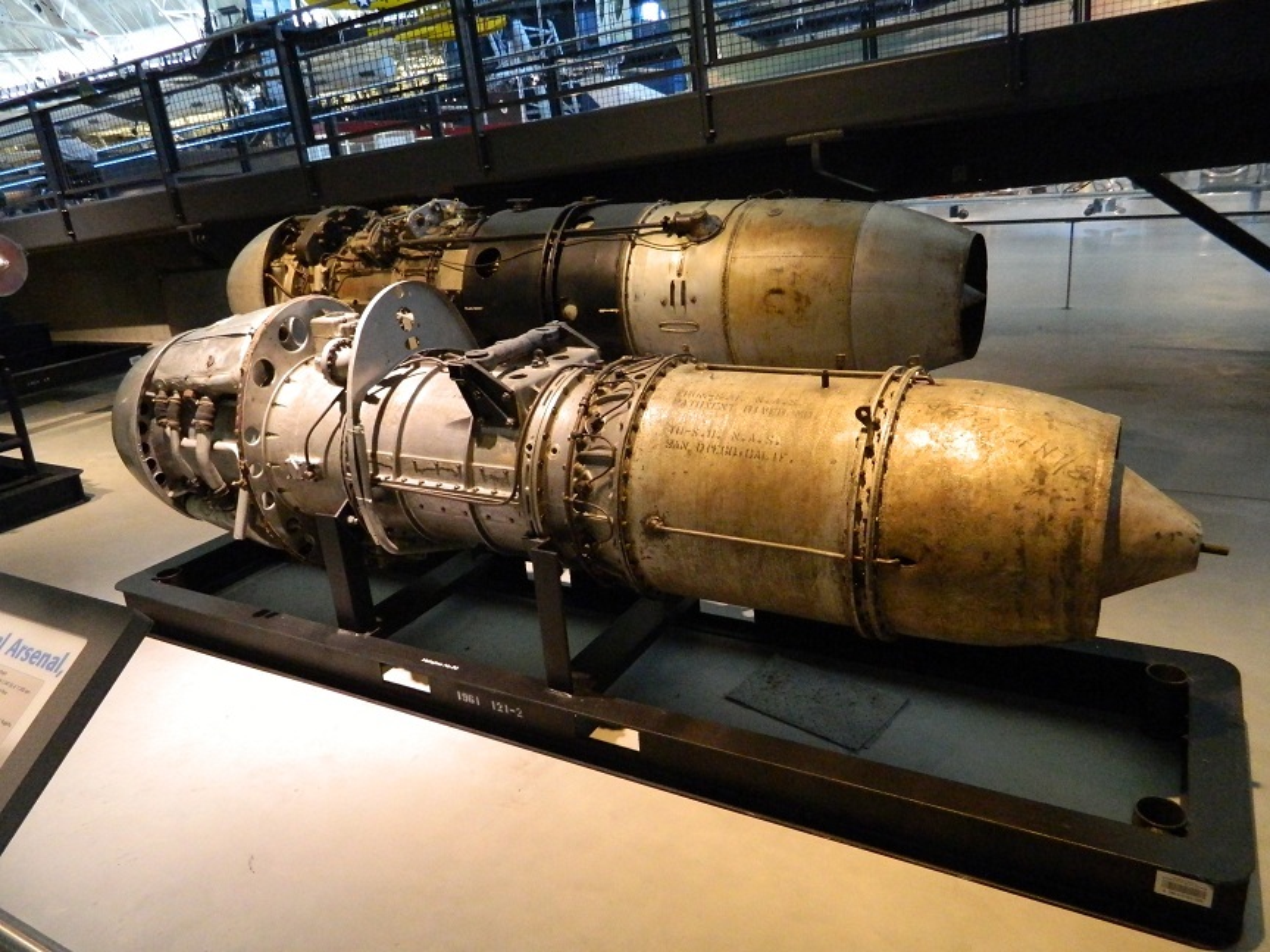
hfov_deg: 69.4
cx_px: 635
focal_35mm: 25
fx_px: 917
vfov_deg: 54.9
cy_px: 476
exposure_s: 1/30
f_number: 3.1
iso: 800
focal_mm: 4.5
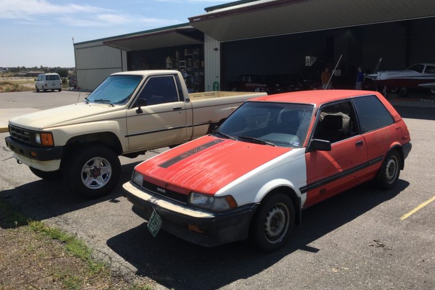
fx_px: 375
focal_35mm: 31
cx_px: 221
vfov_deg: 42.3
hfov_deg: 60.3
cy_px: 134
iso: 25
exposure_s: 1/1972
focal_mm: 4.15
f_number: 2.2
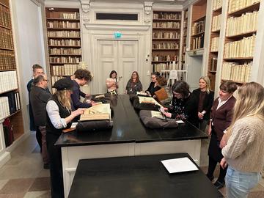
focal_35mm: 24
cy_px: 99
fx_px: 183
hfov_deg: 71.6
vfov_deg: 56.8
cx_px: 132
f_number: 1.78
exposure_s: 1/33
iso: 640
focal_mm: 6.86
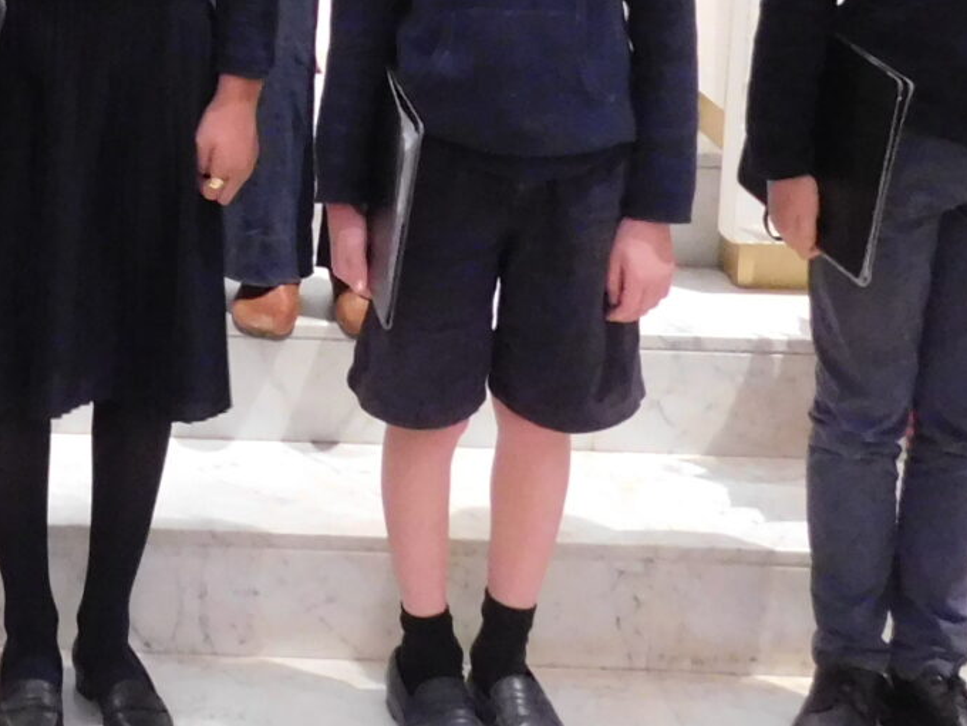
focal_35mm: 113
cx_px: -482
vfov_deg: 12.7
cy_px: -195
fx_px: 3157
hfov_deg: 16.0
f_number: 3.2
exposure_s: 1/8
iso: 640
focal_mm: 5.3
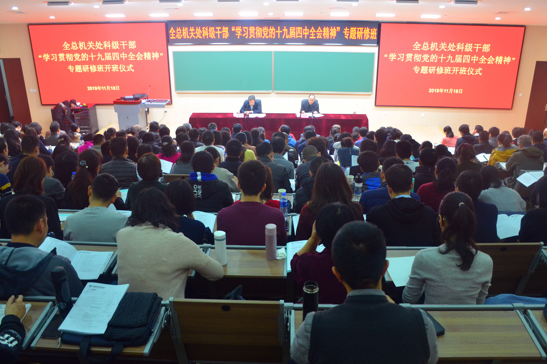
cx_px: 284
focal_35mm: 33
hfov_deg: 57.2
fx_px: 501
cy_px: 204
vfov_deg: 39.9
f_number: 3.5
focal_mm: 18
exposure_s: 1/40
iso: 800
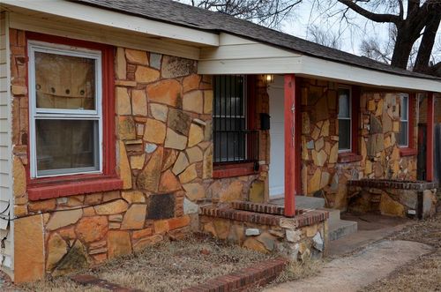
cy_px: 146
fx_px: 513
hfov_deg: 46.5
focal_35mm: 42
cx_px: 220
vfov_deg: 31.7
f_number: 7.1
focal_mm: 28
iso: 200
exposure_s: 1/200
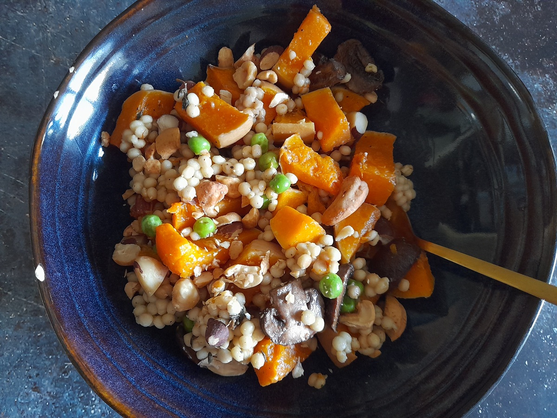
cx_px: 278
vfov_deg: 54.9
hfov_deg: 69.4
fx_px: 402
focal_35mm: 25
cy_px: 209
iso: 500
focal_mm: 4.6
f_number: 2
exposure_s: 1/25
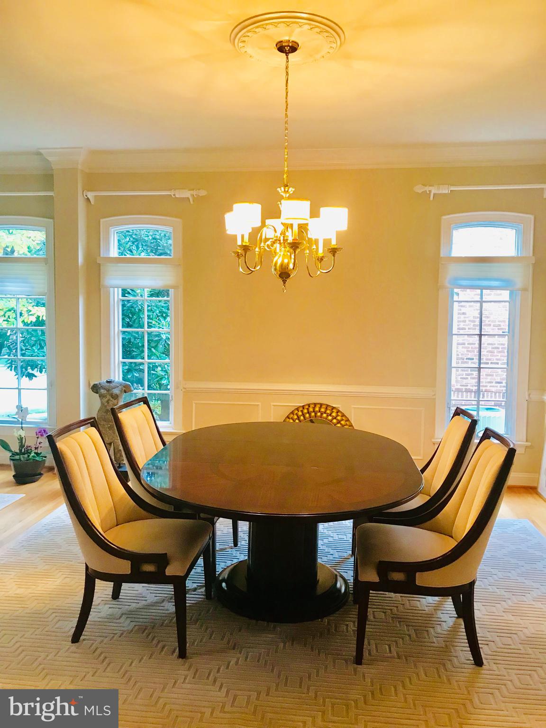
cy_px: 364
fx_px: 589
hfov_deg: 49.7
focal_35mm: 28
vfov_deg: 63.4
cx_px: 273
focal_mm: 3.99
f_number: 1.8
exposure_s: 1/15
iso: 50
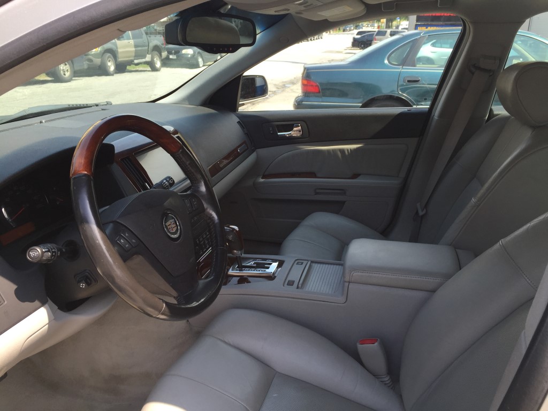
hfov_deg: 61.7
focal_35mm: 29
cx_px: 274
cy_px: 206
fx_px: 459
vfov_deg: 48.2
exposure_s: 1/384
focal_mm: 4.15
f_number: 2.2
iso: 32
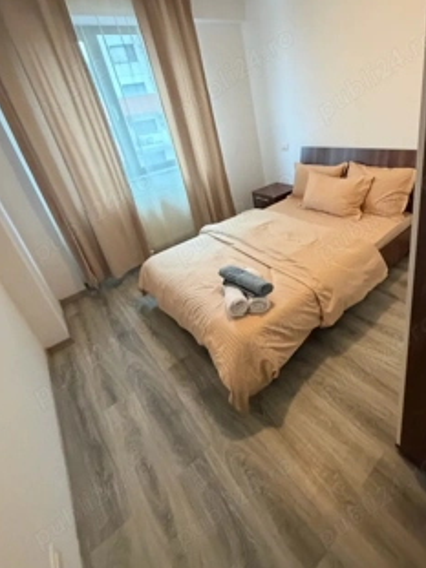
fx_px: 296
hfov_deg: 70.2
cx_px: 271
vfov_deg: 87.1
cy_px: 239
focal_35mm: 18
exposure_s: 1/50
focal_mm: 2.22
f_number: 2.2
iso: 640
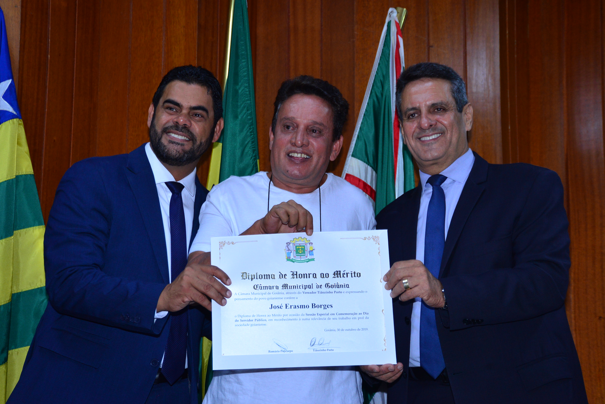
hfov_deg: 30.9
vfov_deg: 20.9
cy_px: 202
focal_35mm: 65
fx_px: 1093
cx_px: 302
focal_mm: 65
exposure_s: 1/125
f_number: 5
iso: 1600
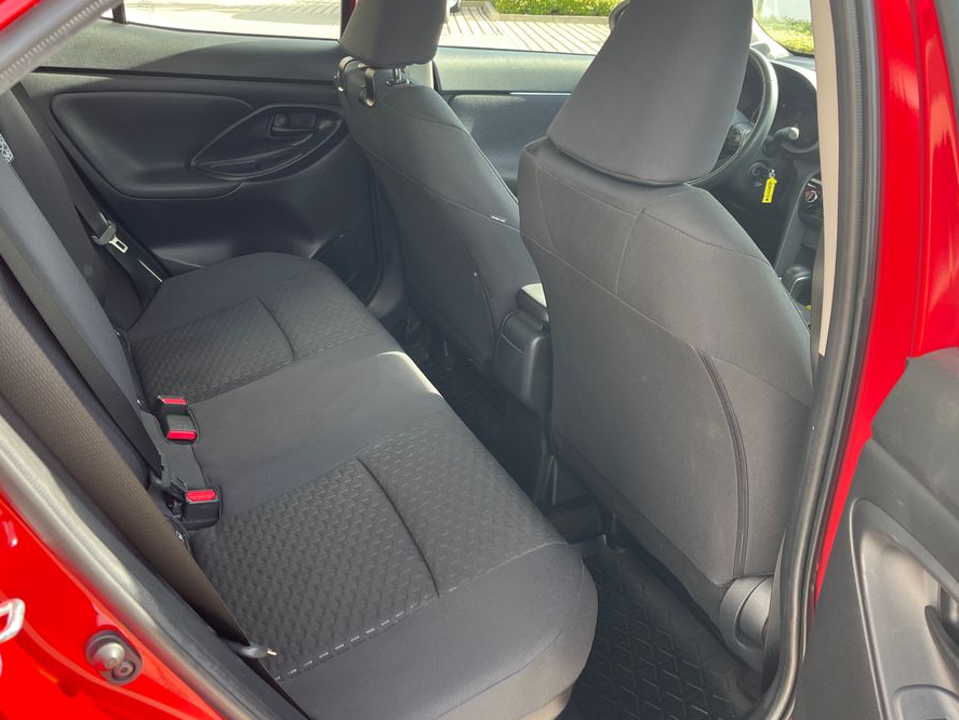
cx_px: 465
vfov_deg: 46.7
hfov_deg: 59.9
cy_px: 315
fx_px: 831
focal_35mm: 30
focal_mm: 5.1
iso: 64
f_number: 1.6
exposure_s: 1/143
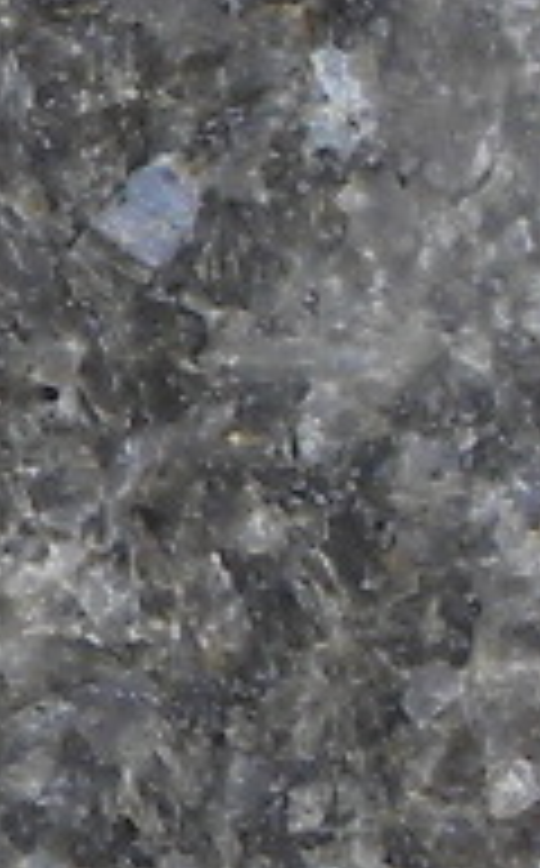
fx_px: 6925
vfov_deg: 7.1
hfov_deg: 4.2
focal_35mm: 293
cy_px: -373
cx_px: -1557
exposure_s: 1/110
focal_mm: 4.6
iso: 64
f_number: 3.5
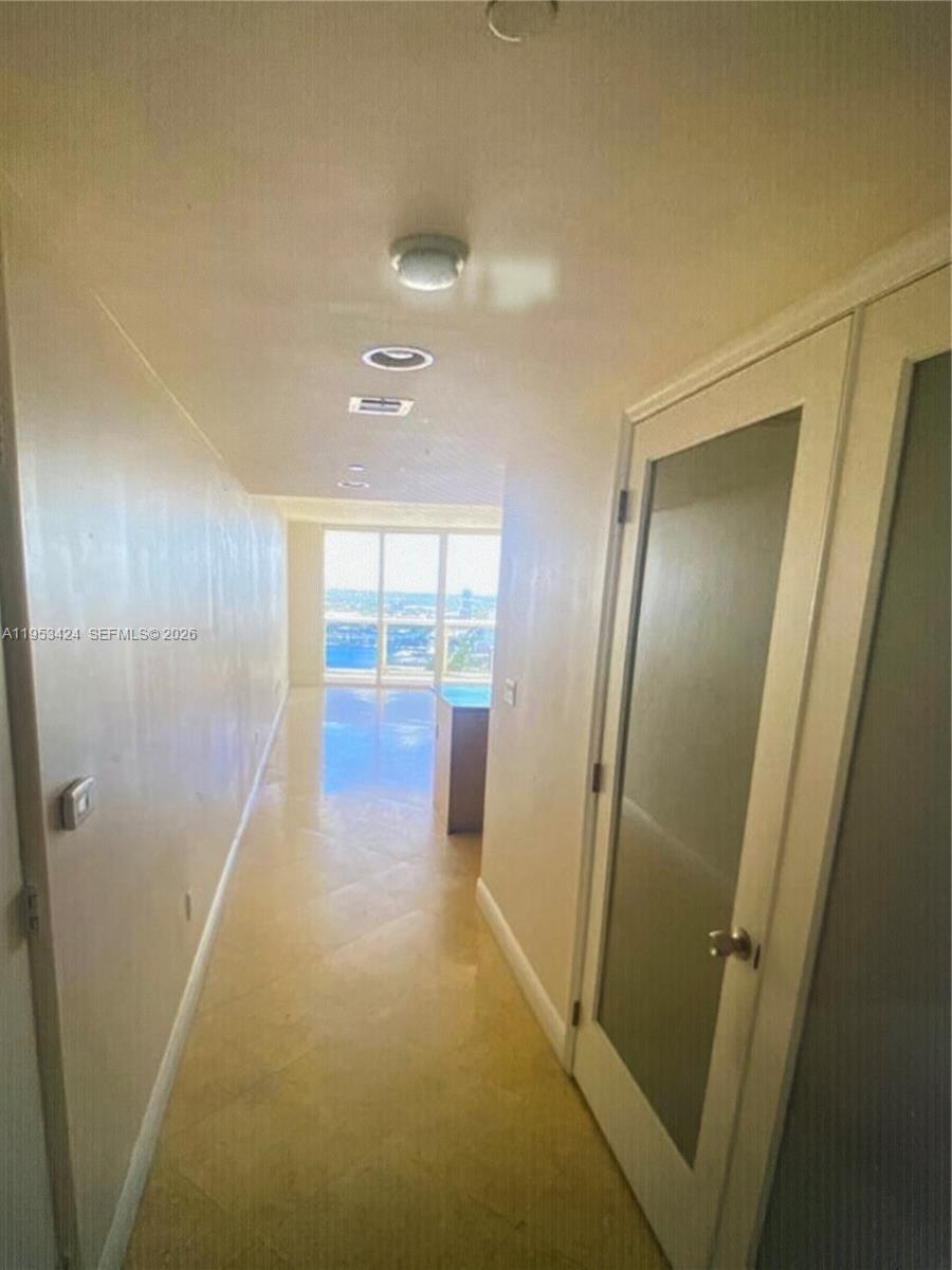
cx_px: 476
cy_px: 635
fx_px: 917
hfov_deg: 54.9
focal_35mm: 25
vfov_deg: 69.4
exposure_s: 1/122
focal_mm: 4.25
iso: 50
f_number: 1.8
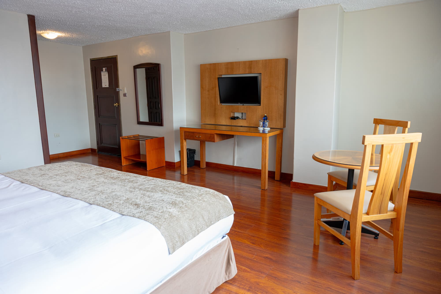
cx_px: 220
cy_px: 147
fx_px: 294
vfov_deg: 53.1
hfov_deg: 73.7
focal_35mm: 24
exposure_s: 1/60
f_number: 3.5
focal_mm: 24
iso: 640
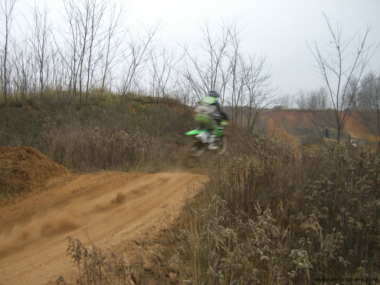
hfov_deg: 49.0
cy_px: 142
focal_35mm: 38
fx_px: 417
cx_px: 190
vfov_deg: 37.7
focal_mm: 6.2
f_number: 2.7
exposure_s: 1/80
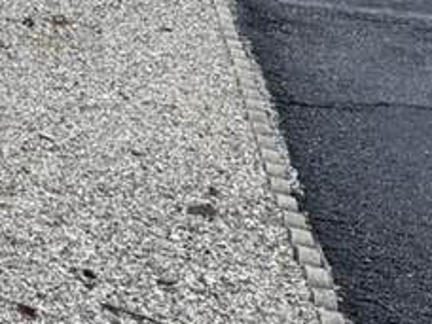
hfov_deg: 13.3
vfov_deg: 9.9
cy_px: -392
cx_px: -316
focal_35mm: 135
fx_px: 1685
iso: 80
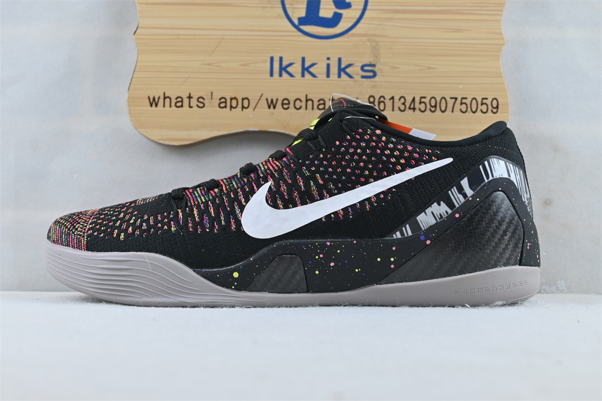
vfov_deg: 27.7
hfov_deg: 40.5
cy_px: 200
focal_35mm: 49
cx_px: 301
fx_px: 815
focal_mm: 32.5
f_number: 5
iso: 100
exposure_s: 1/40
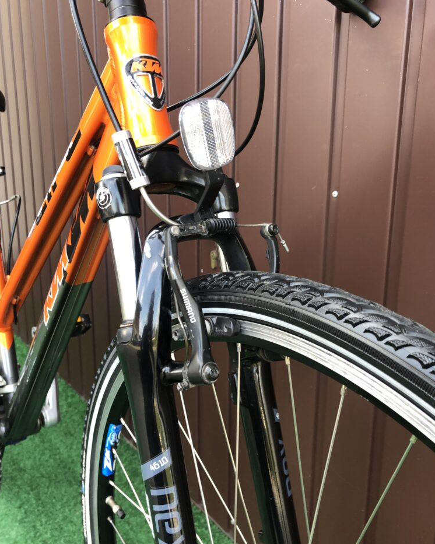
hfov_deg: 48.5
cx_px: 218
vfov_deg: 58.7
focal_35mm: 30
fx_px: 483
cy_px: 257
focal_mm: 3.99
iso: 32
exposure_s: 1/30
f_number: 1.8
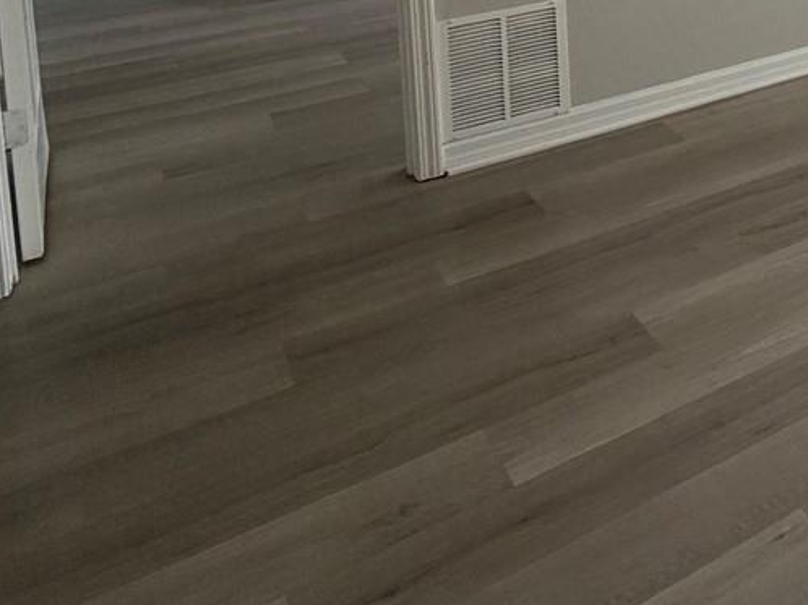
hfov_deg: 33.3
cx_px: 998
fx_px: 1050
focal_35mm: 45
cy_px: -208
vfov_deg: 26.6
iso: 64
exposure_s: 1/121
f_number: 2.2
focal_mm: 2.22
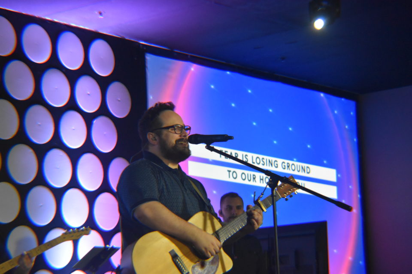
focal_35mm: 82
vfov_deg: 16.6
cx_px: 206
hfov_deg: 24.6
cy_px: 137
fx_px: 944
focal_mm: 55
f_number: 5.6
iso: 3200
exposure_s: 1/60
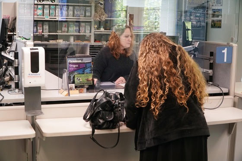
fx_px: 333
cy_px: 80
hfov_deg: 40.0
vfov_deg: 27.2
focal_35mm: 50
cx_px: 121
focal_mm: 33
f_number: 5.6
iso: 1250
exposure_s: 1/60
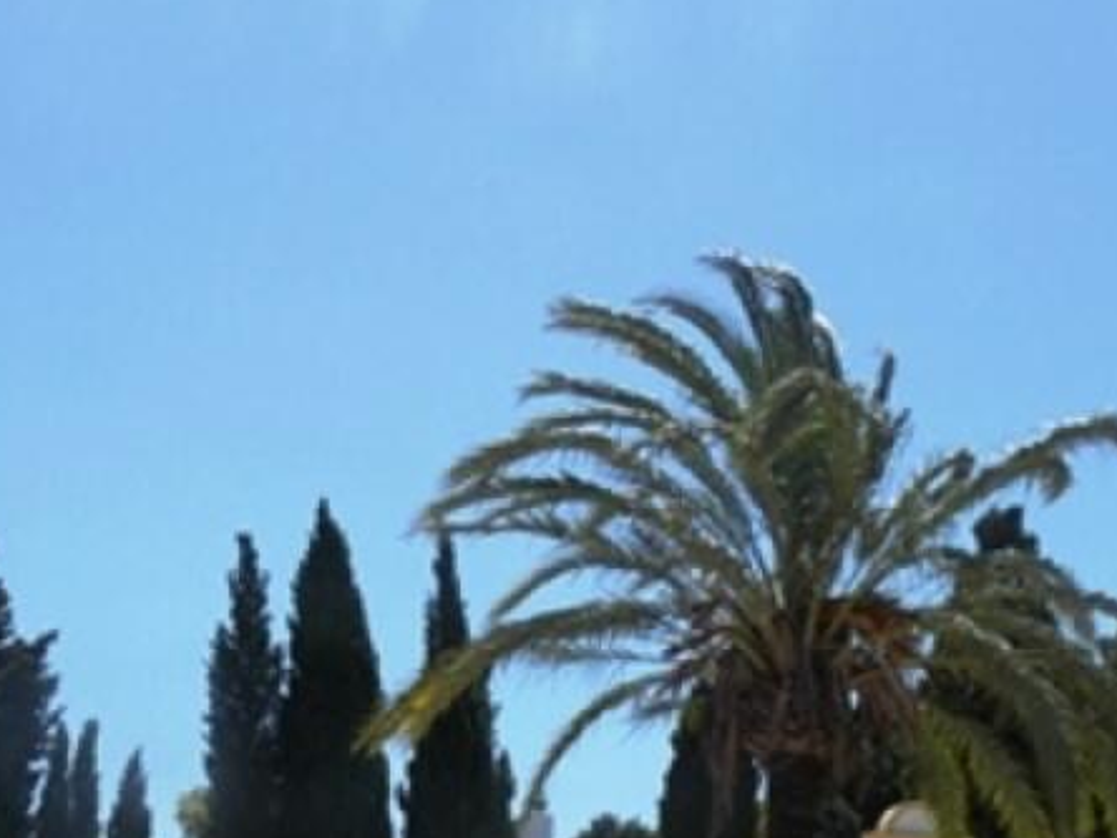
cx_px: 309
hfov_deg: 34.9
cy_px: 876
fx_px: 1742
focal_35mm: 54
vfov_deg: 25.4
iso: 80
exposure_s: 1/1000
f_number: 4
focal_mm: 3.6
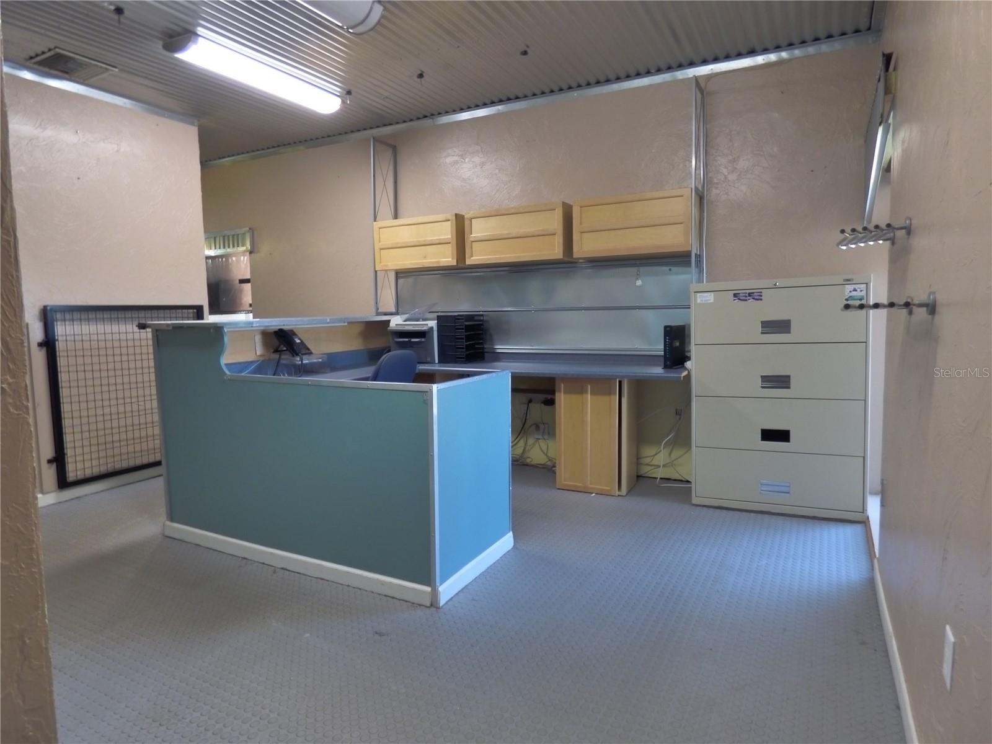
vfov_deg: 66.0
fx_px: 573
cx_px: 496
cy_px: 372
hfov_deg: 81.7
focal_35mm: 20
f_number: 2.8
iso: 400
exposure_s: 1/20
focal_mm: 3.58
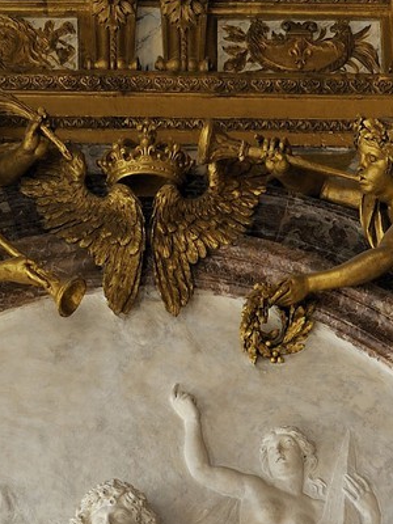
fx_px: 1801
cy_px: 981
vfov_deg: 14.3
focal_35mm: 119
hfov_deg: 12.4
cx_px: 149
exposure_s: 1
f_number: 11
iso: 200
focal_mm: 31
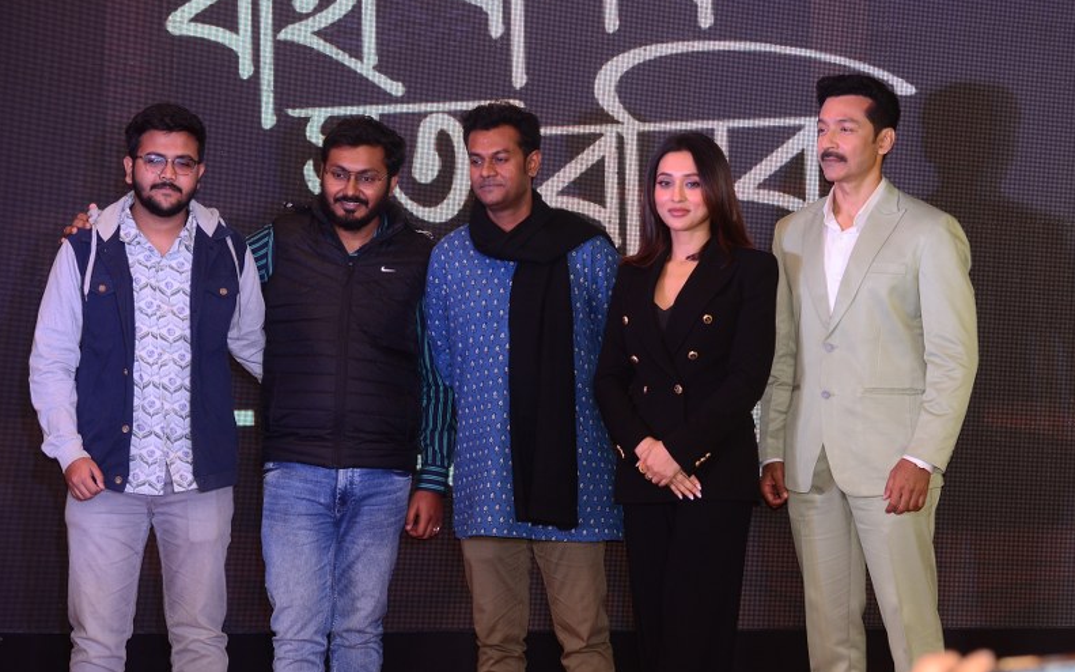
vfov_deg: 12.1
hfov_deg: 19.3
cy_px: 344
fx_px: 3163
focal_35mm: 108
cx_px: 535
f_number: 4.5
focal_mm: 70
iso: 400
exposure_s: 1/60
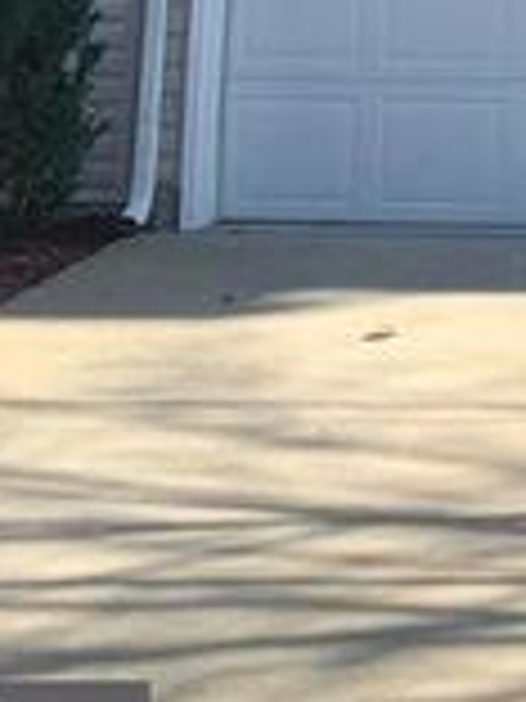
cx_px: 787
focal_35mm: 111
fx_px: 2249
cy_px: -659
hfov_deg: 12.7
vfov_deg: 14.8
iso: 25
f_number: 1.8
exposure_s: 1/789
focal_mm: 4.25
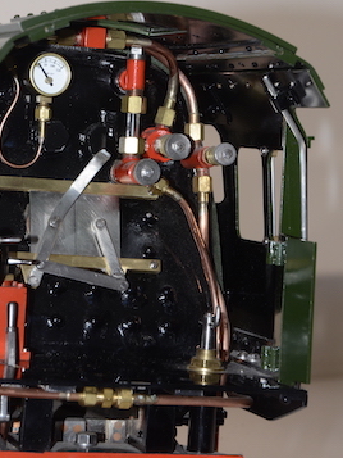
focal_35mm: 173
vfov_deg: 11.5
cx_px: 172
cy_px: 219
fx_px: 2278
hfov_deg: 8.6
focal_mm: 105
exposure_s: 1/60
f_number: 14
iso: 800
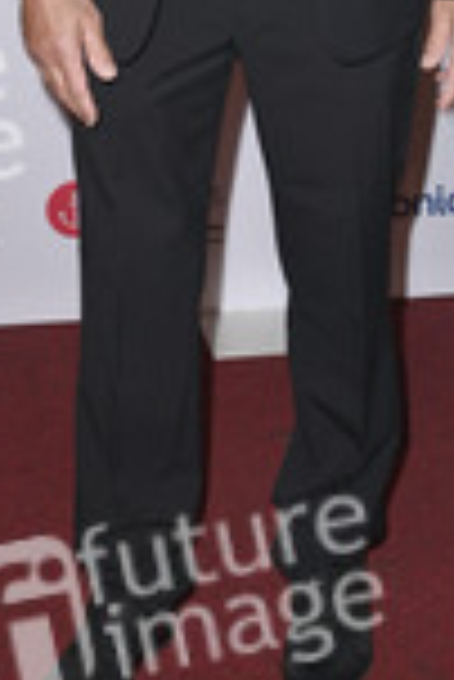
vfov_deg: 15.7
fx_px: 2397
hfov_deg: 10.8
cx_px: 283
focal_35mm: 127
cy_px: -72
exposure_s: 1/200
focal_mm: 48
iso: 640
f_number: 5.6
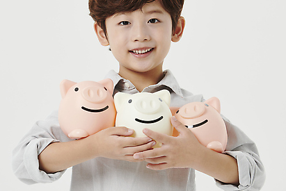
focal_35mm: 255
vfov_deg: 5.4
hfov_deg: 8.1
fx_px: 2026
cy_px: 76
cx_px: 133
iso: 100
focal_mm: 190
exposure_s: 1/125
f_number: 8
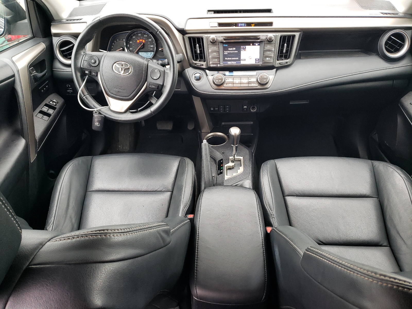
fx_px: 309
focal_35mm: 26
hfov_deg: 67.3
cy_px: 154
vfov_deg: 53.1
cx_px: 206
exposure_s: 1/50
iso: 111
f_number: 1.5
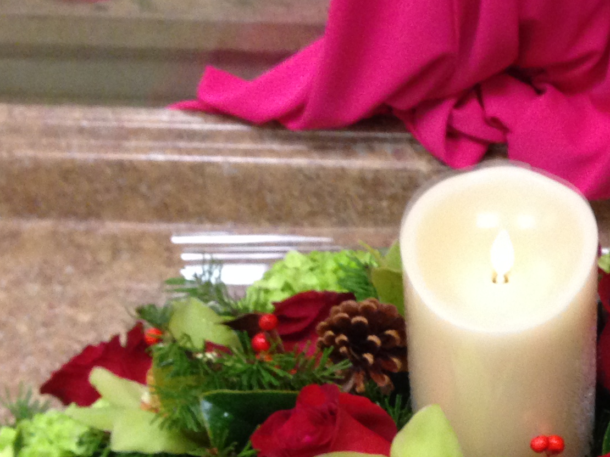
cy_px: 424
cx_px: 691
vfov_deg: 15.1
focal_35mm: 97
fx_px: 1710
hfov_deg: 19.3
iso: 200
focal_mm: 4.12
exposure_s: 1/20
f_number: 2.4
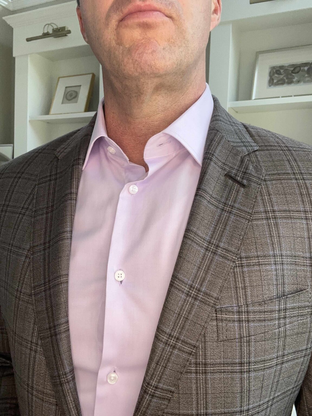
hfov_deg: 46.8
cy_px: 208
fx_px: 361
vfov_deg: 60.0
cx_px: 156
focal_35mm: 30
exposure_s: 1/94
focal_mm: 2.69
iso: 80
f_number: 1.9
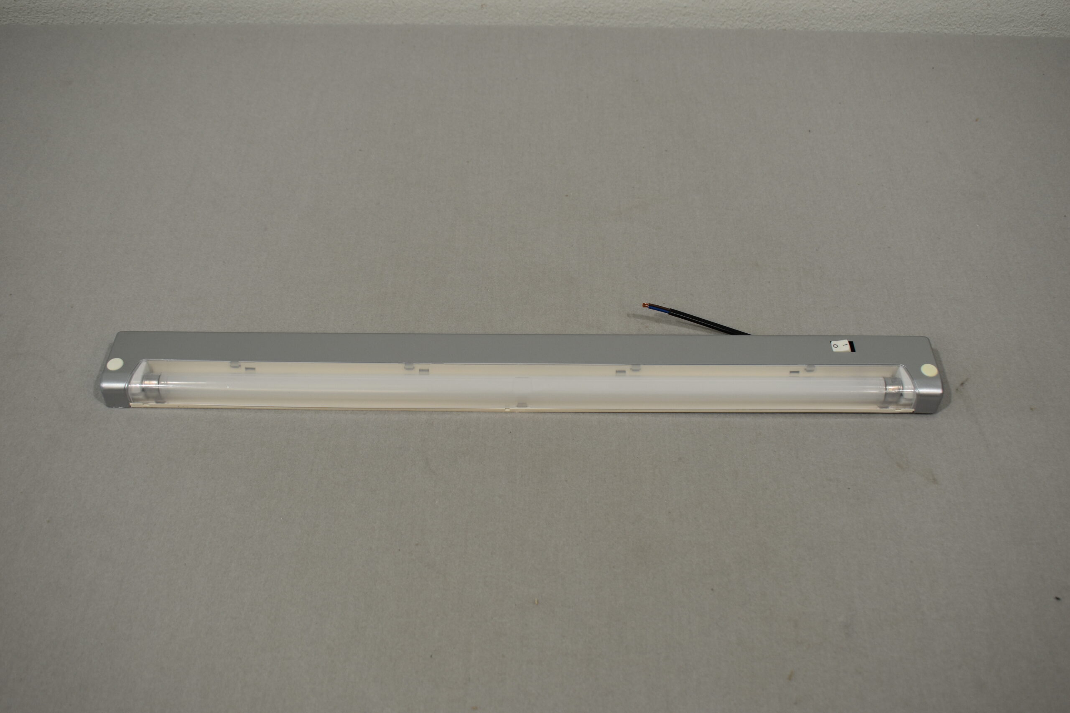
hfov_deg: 51.3
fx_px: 1115
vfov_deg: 35.5
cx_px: 535
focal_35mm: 38
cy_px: 356
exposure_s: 1/125
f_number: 5.6
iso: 250
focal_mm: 25
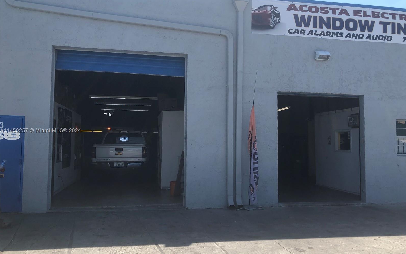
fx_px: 332
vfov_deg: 41.8
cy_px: 131
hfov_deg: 62.9
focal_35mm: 30
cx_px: 204
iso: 20
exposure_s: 1/1080
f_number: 1.8
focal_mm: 3.99
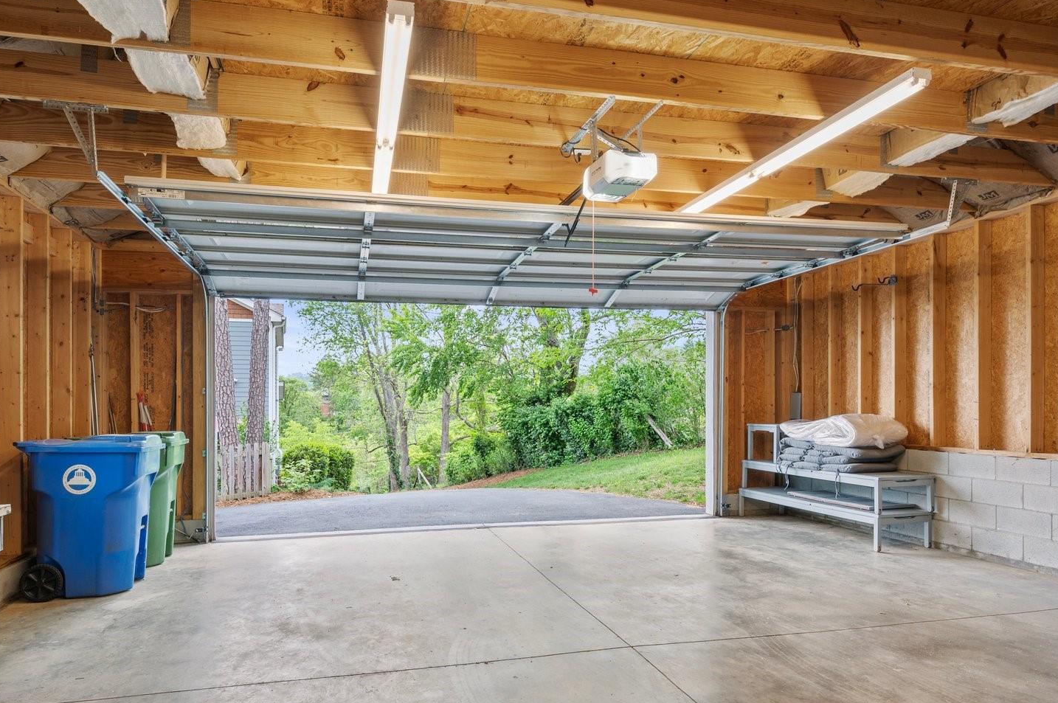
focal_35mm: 20
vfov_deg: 60.5
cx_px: 474
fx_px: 587
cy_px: 463
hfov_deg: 83.8
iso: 200
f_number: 8
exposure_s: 1/2.5
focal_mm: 14
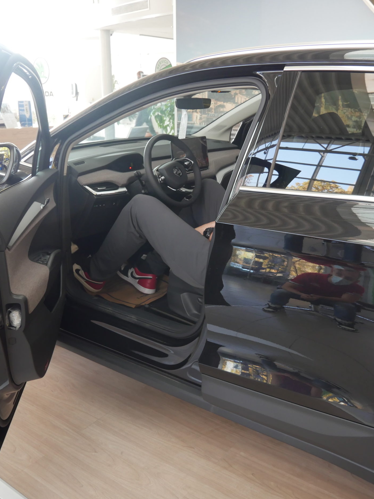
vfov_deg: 55.4
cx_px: 217
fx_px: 475
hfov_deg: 42.8
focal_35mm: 33
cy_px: 250
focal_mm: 12
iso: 640
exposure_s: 1/60
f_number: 3.5
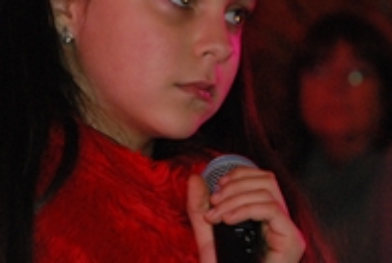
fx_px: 5667
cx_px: 370
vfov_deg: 2.7
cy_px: 107
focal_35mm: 519
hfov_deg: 4.0
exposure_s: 1/60
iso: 1600
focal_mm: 135
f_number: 5.6
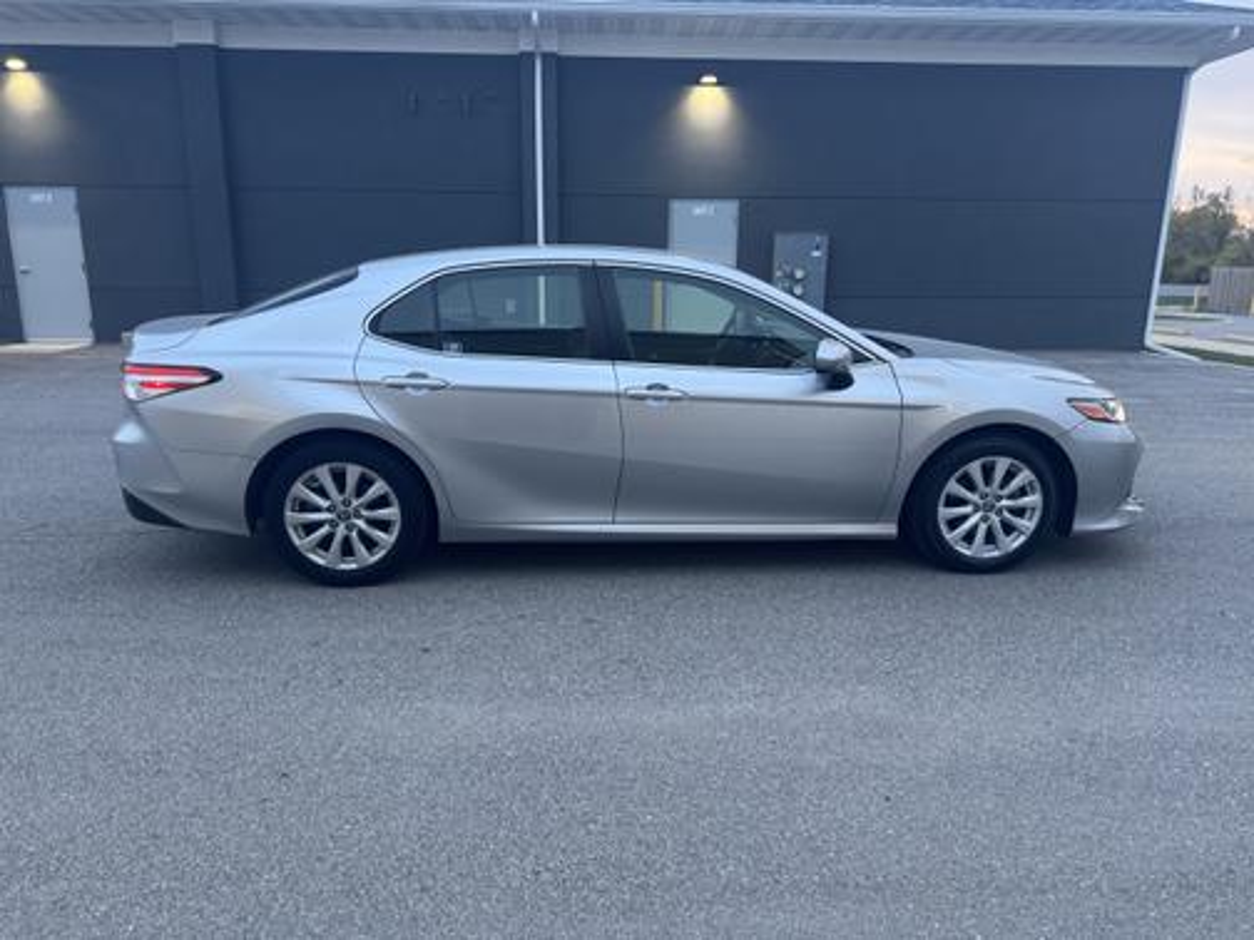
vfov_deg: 56.8
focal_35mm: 24
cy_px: 470
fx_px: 869
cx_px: 627
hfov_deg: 71.6
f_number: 1.78
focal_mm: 6.76
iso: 200
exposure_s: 1/60
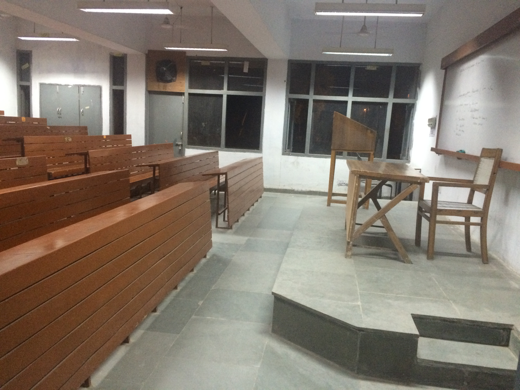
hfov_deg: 61.7
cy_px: 195
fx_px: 436
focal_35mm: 29
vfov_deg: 48.2
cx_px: 260
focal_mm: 4.15
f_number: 2.2
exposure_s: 1/33
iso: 320
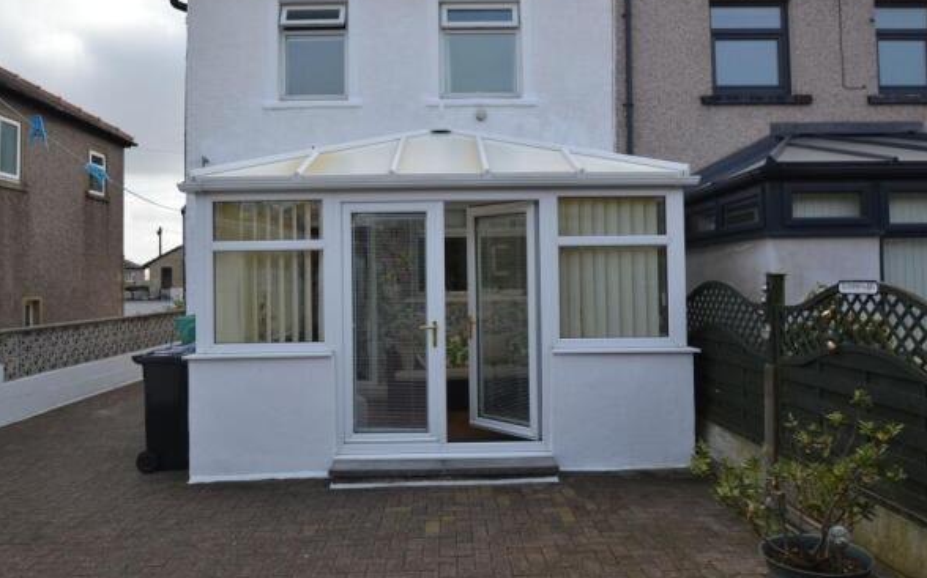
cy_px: 246
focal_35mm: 26
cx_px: 463
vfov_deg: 48.1
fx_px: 646
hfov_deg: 71.3
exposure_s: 1/160
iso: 100
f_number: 6.3
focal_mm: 15
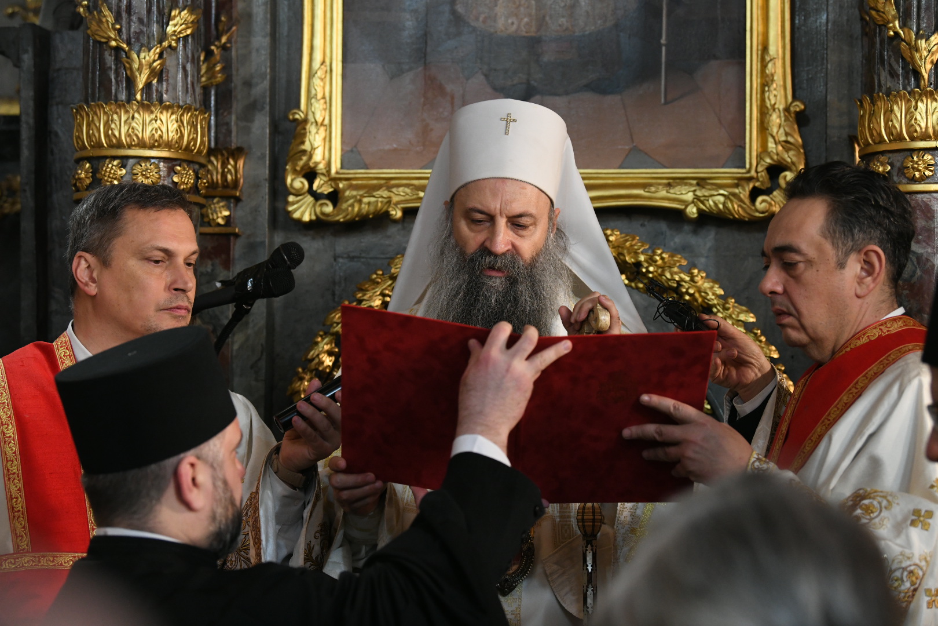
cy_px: 313
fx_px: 2553
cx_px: 469
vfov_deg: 14.0
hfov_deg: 20.8
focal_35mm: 98
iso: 3200
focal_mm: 98
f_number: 4.5
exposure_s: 1/160
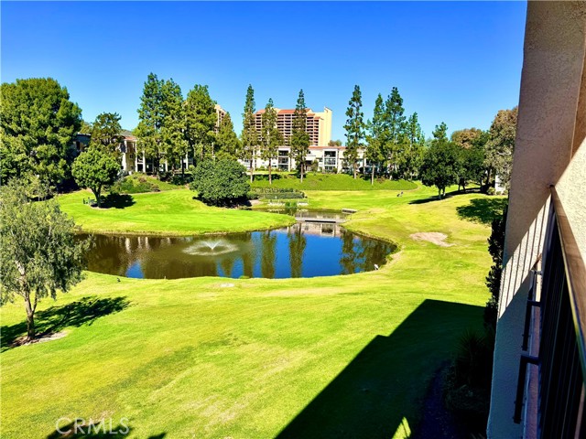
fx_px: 406
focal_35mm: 24
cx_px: 293
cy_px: 220
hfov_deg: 71.6
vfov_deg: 56.8
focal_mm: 6.76
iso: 80
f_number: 1.78
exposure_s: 1/5319
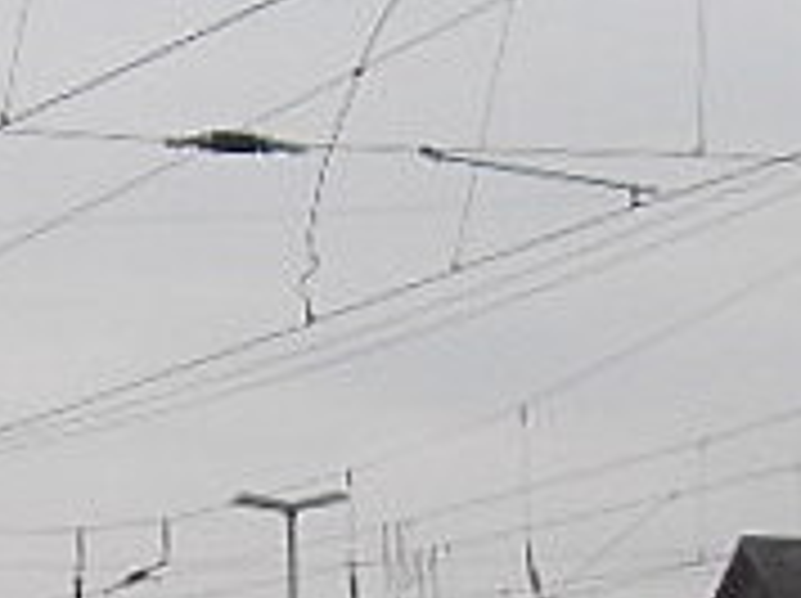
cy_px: 823
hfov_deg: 9.4
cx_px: -873
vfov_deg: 7.5
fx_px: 4529
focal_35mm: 196
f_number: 2.8
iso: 80
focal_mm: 6.3
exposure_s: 1/250
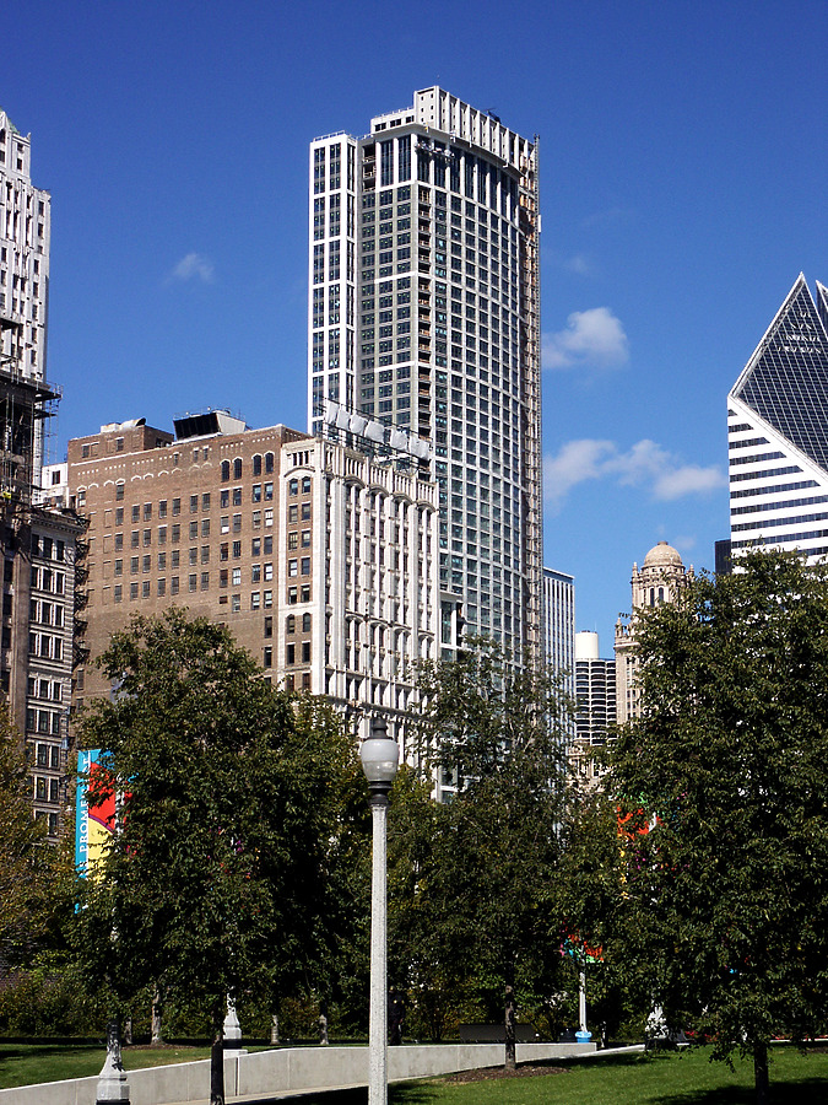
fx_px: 2456
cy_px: 552
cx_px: 414
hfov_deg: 19.1
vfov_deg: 25.3
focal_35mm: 77
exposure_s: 1/350
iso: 64
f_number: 8
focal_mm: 15.28
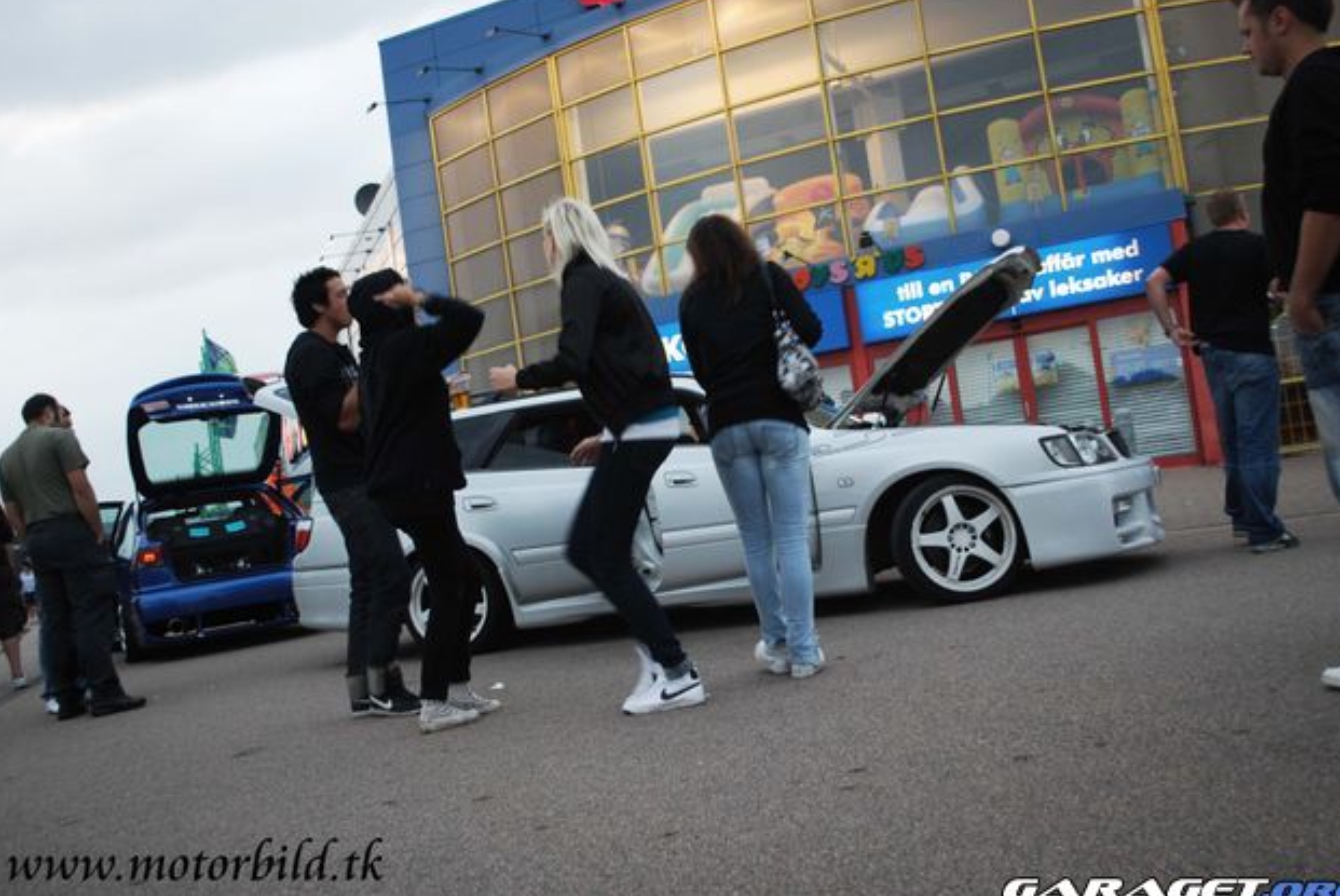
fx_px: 1266
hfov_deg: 55.8
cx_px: 682
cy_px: 449
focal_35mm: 34
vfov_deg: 38.9
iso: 280
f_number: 4
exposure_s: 1/30
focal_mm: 22
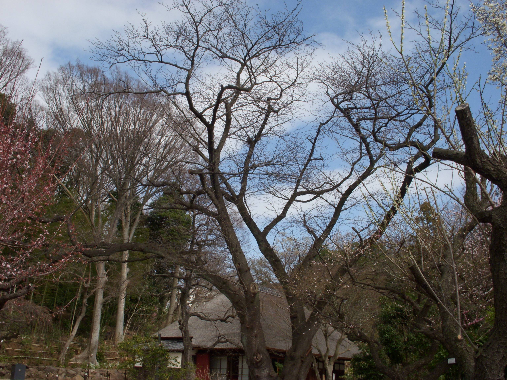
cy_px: 190
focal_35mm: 38
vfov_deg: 37.7
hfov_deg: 49.0
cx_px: 254
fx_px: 557
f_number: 6.6
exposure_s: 1/320
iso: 100
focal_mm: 6.3
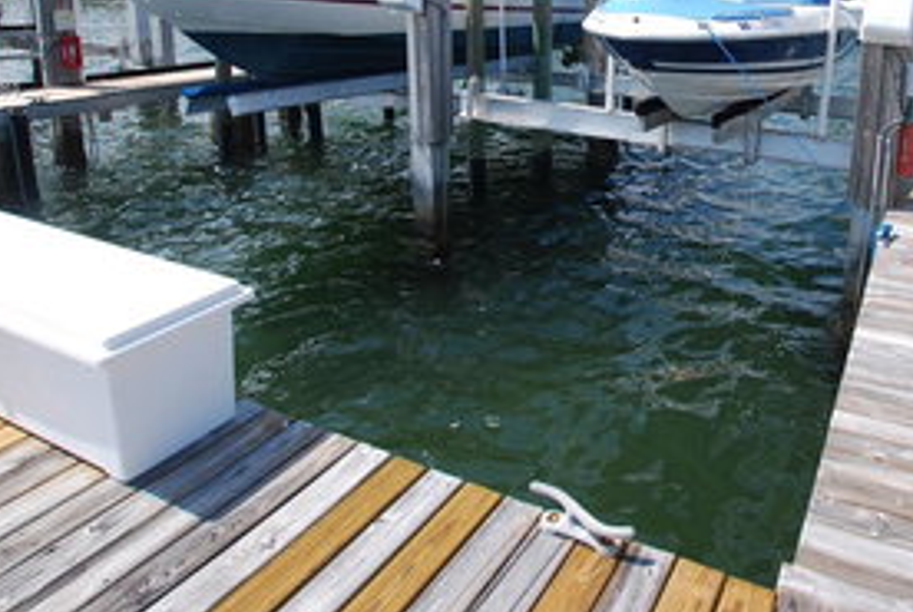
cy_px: 89
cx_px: 657
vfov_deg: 46.1
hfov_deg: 66.0
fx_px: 660
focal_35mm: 26
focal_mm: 10
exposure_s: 1/200
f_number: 7.1
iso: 100
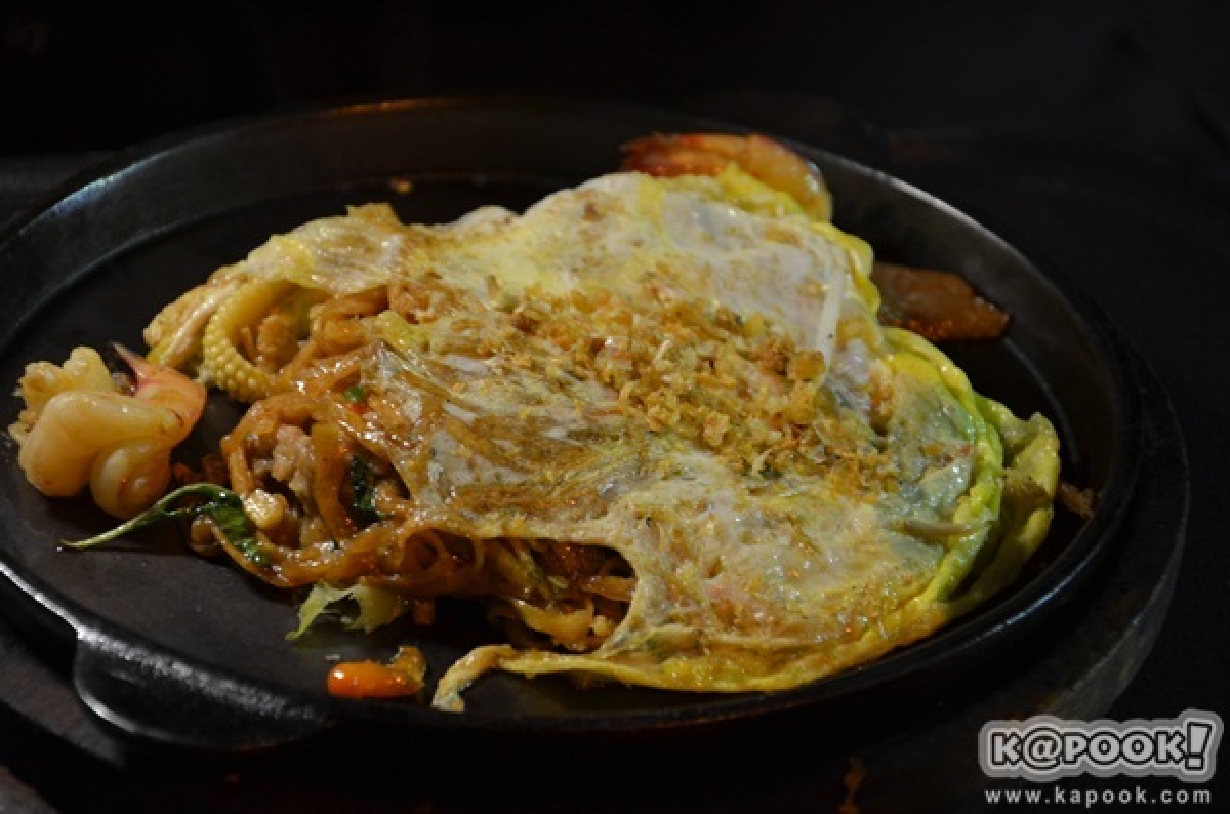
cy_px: 407
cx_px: 615
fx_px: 4704
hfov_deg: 14.9
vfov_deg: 9.9
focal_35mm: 138
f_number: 5.6
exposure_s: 1/15
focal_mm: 92
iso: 640
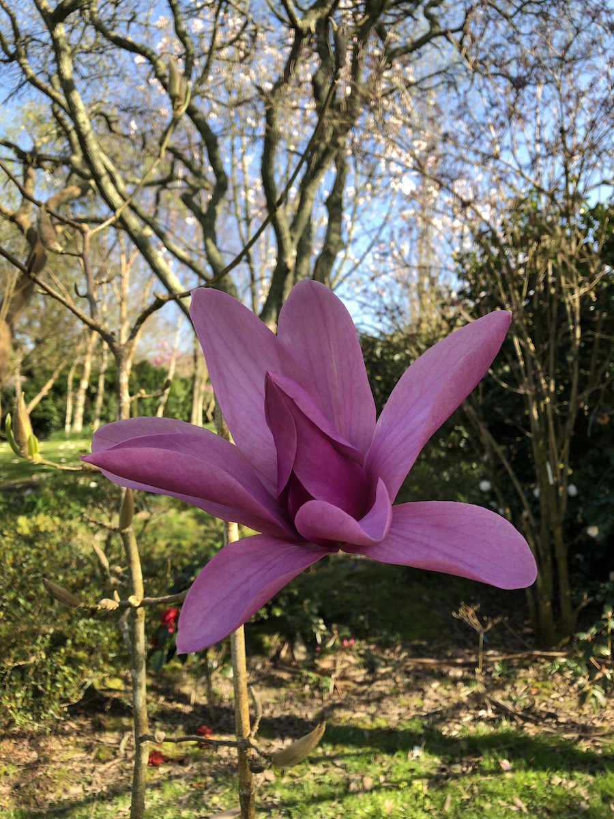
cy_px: 410
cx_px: 307
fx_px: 662
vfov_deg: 63.4
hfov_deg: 49.7
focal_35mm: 28
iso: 20
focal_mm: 3.99
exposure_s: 1/390
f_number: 1.8
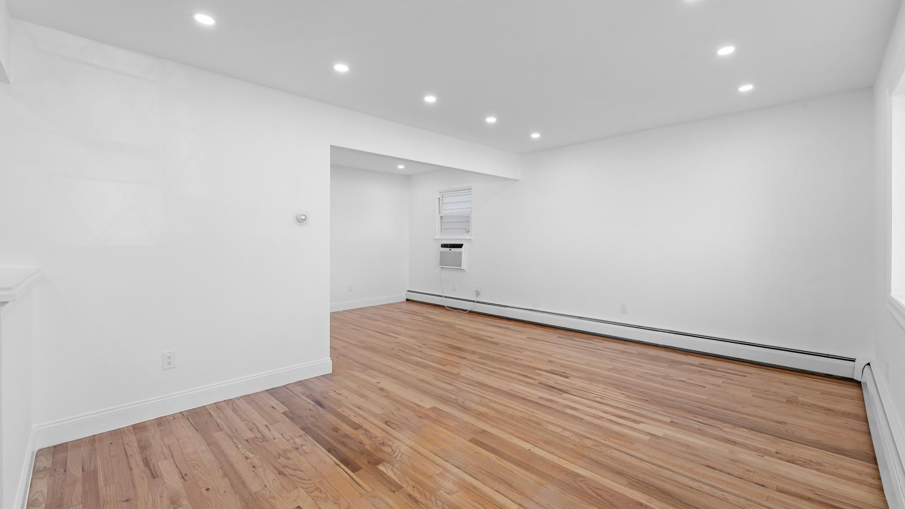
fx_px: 360
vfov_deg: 70.5
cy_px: 250
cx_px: 460
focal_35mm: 15
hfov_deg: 103.0
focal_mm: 14
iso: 320
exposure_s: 1/8
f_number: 10
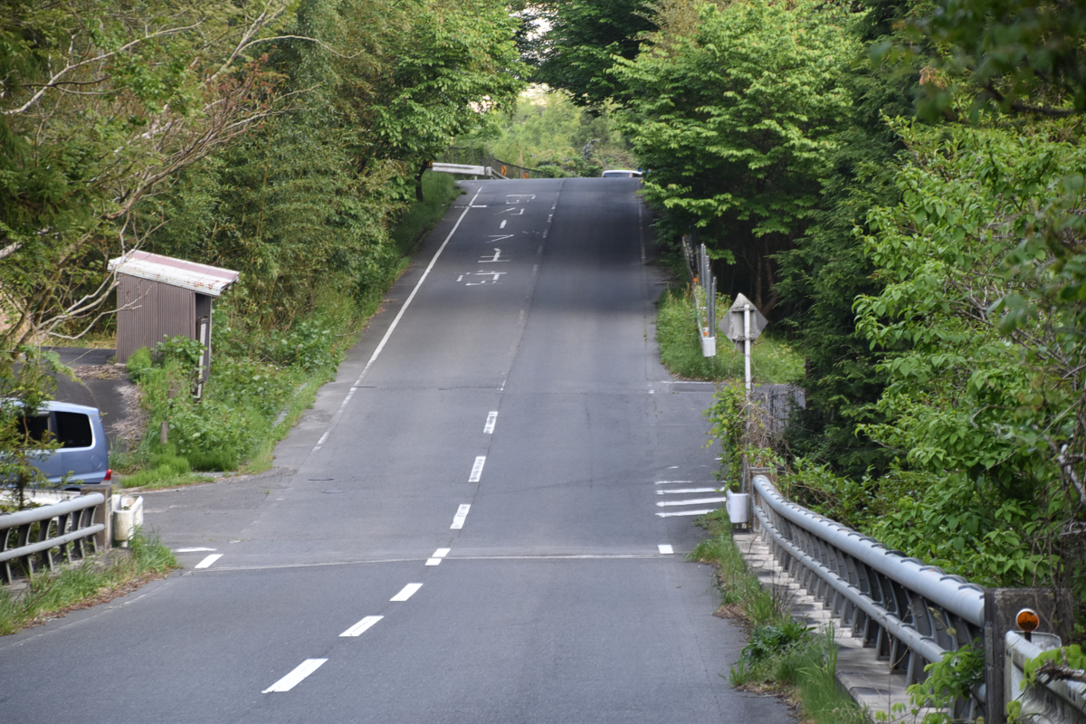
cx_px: 543
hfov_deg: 10.5
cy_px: 362
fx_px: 5882
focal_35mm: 195
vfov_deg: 7.0
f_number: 6
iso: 400
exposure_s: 1/125
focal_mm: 130
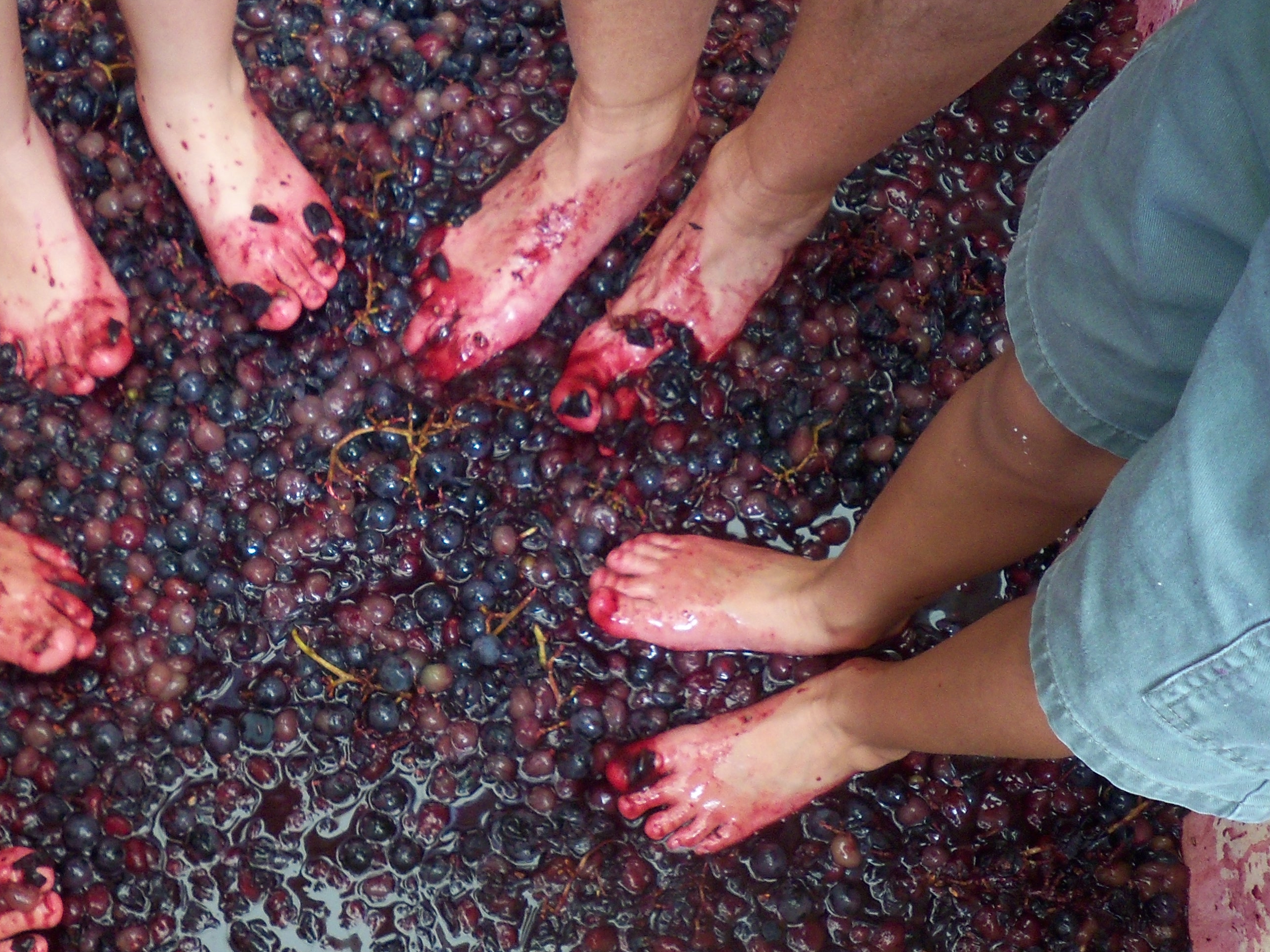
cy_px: 548
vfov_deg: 27.0
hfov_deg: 35.1
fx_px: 1981
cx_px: 383
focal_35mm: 54
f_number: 3.5
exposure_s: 1/60
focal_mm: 6.3
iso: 200
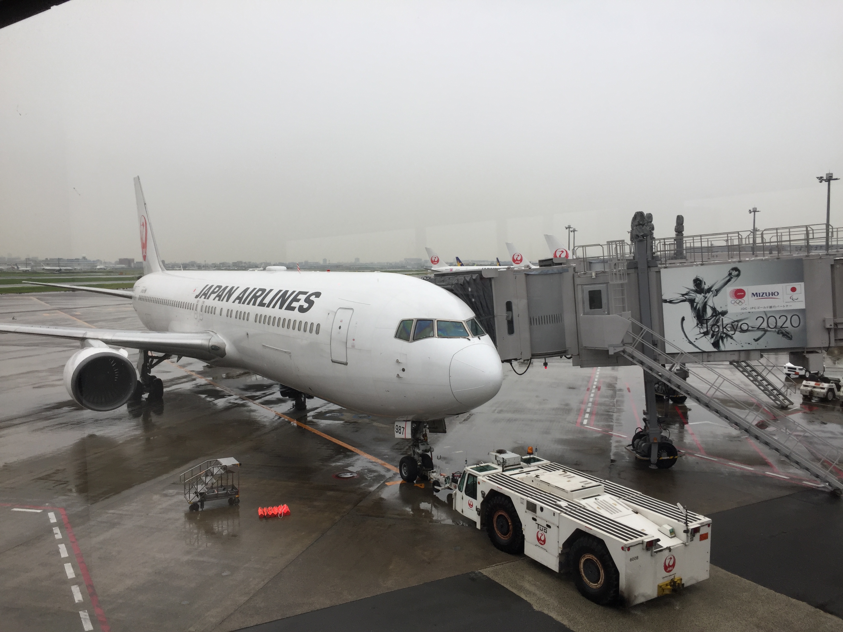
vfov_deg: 48.2
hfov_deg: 61.7
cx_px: 422
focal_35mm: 29
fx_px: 706
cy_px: 316
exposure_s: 1/233
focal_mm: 4.15
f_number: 2.2
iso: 32
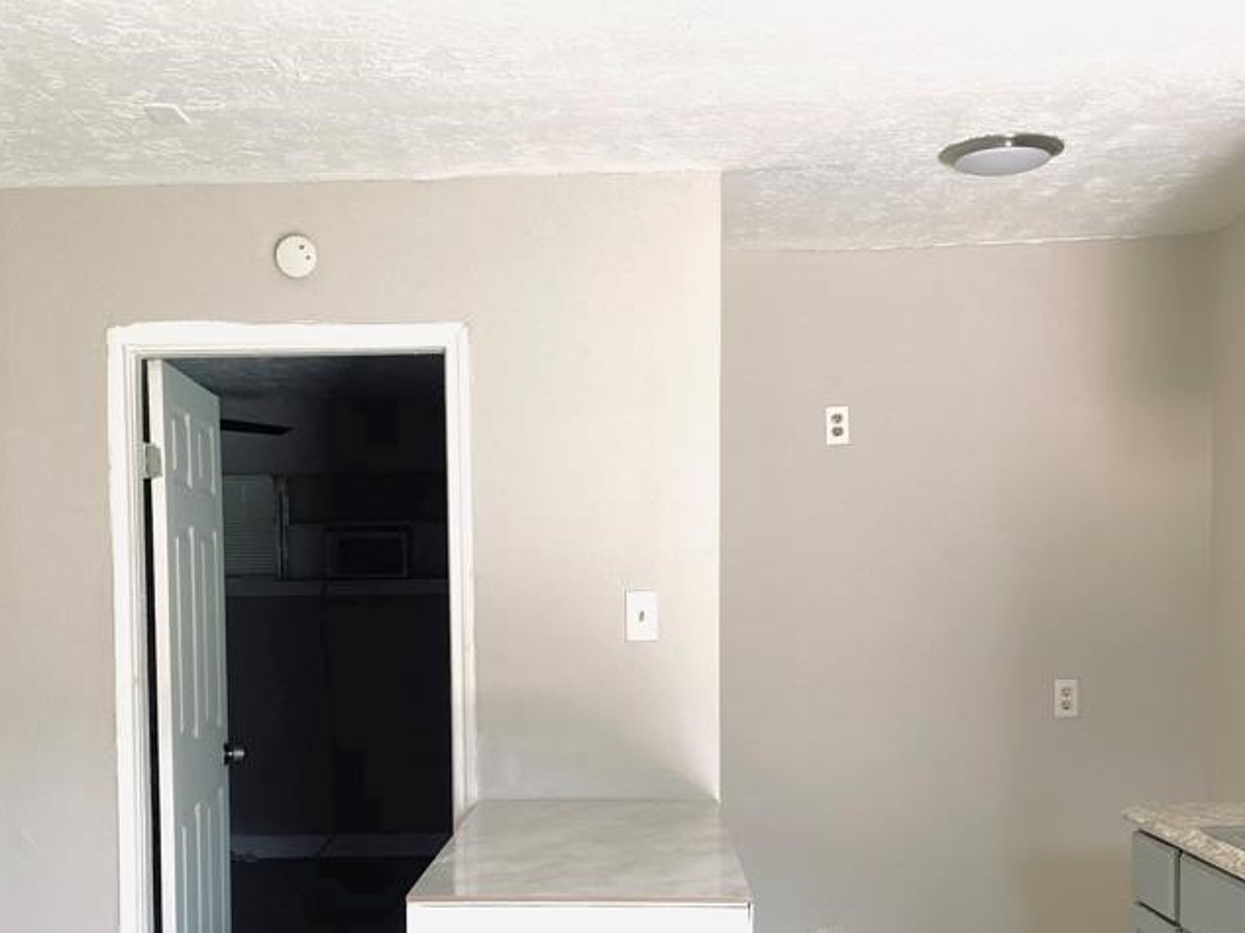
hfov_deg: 44.7
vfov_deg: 33.9
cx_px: 556
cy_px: 658
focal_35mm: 42
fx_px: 1510
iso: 80
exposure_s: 1/122
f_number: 1.8
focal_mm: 4.25
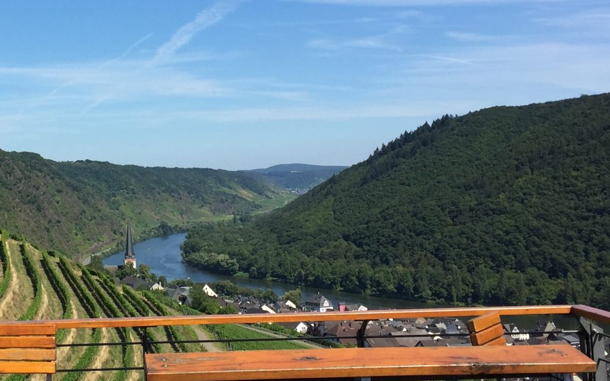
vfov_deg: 20.9
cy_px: 115
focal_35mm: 62
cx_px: 57
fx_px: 1031
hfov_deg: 31.4
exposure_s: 1/2198
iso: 32
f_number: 2.2
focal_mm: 4.15
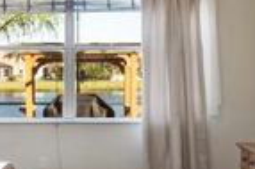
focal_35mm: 74
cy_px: 72
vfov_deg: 18.4
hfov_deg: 27.2
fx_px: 524
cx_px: 79
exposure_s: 1/13
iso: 320
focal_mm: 10
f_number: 14
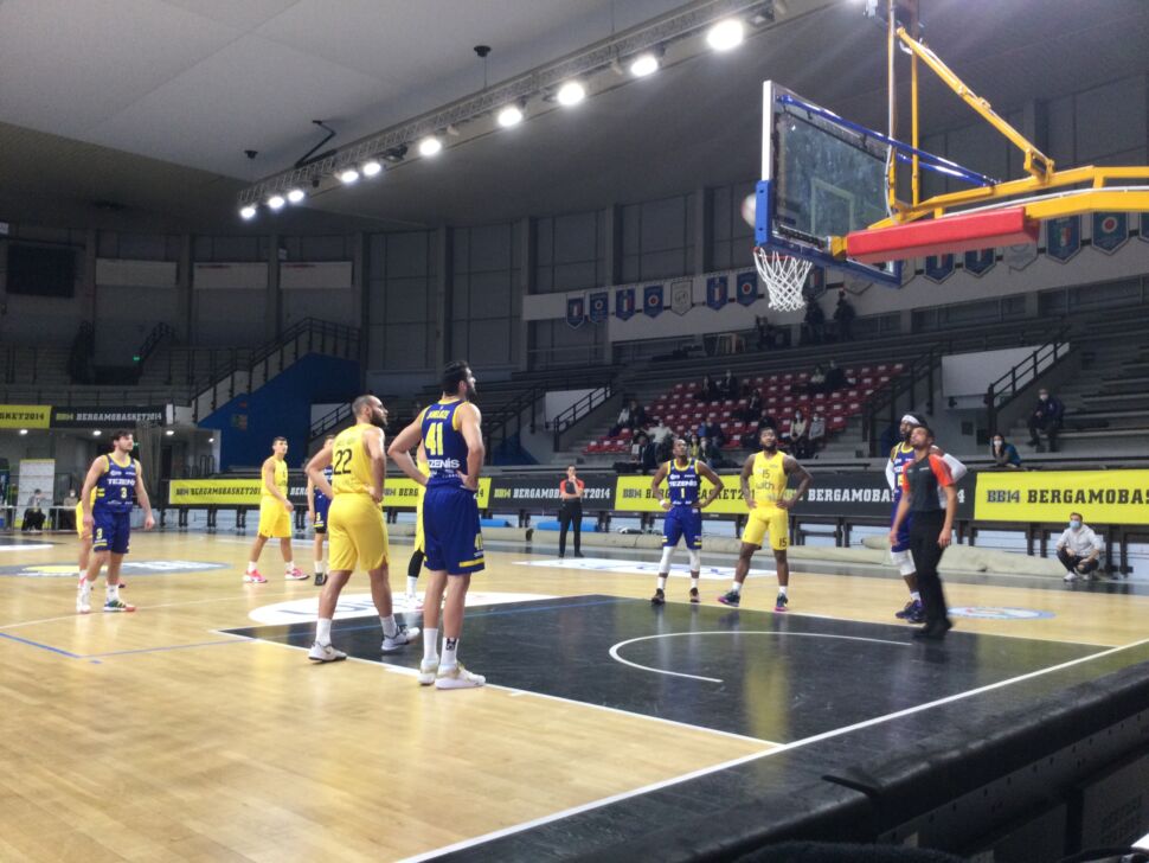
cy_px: 432
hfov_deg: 58.3
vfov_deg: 45.5
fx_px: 1029
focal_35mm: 31
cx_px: 574
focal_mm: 3.3
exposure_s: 1/33
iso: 80
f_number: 2.4
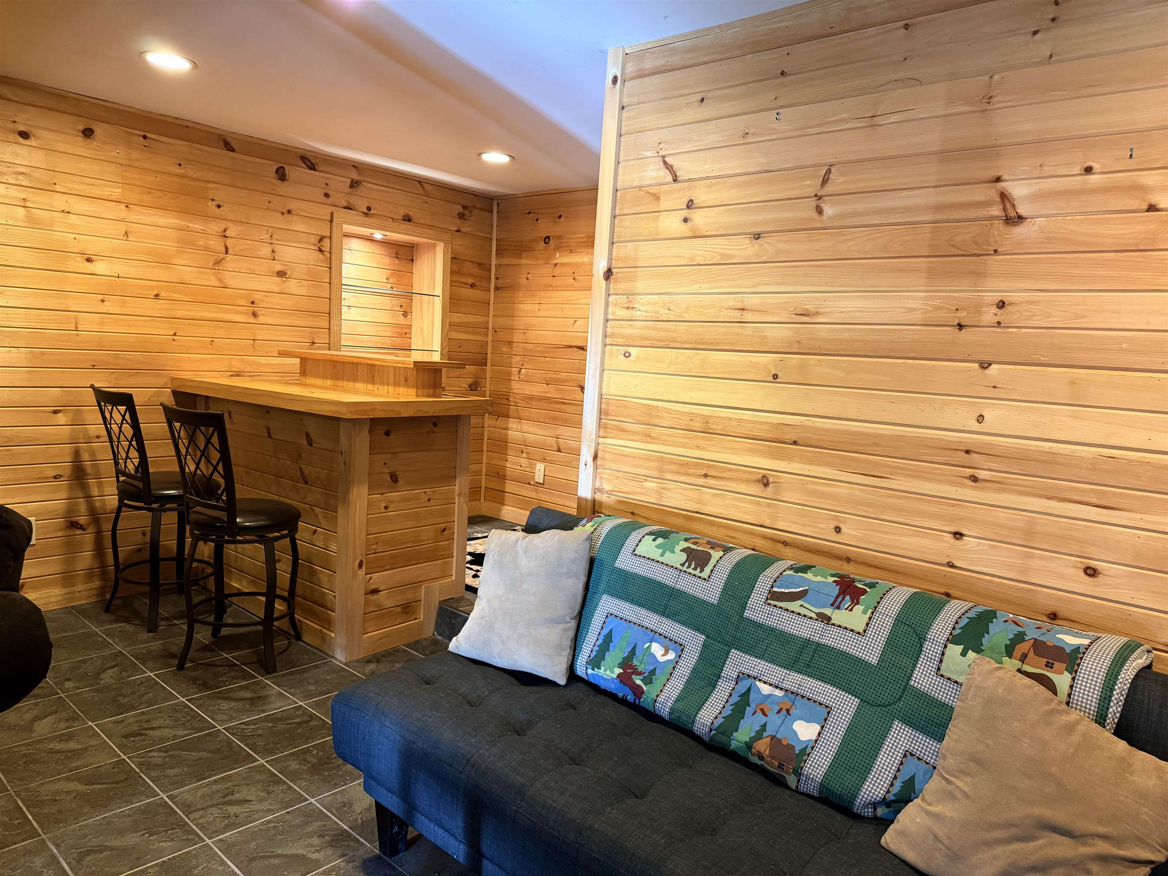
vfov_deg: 56.8
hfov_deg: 71.6
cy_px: 438
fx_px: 810
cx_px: 584
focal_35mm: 24
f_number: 1.78
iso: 320
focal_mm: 6.76
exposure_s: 1/60
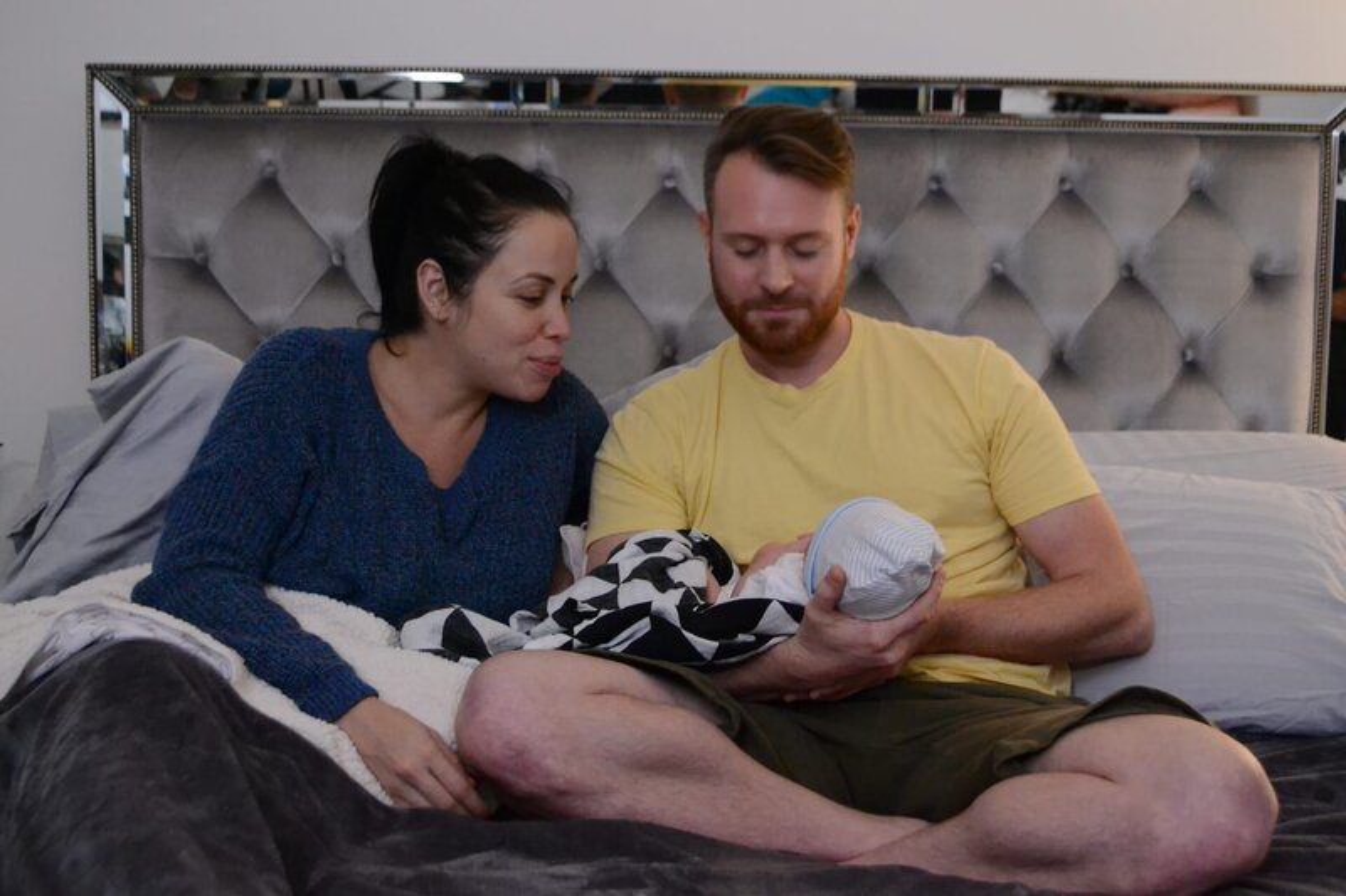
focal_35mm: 48
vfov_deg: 28.1
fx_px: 1794
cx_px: 673
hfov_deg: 41.1
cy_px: 448
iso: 3200
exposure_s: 1/25
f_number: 5.6
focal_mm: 32
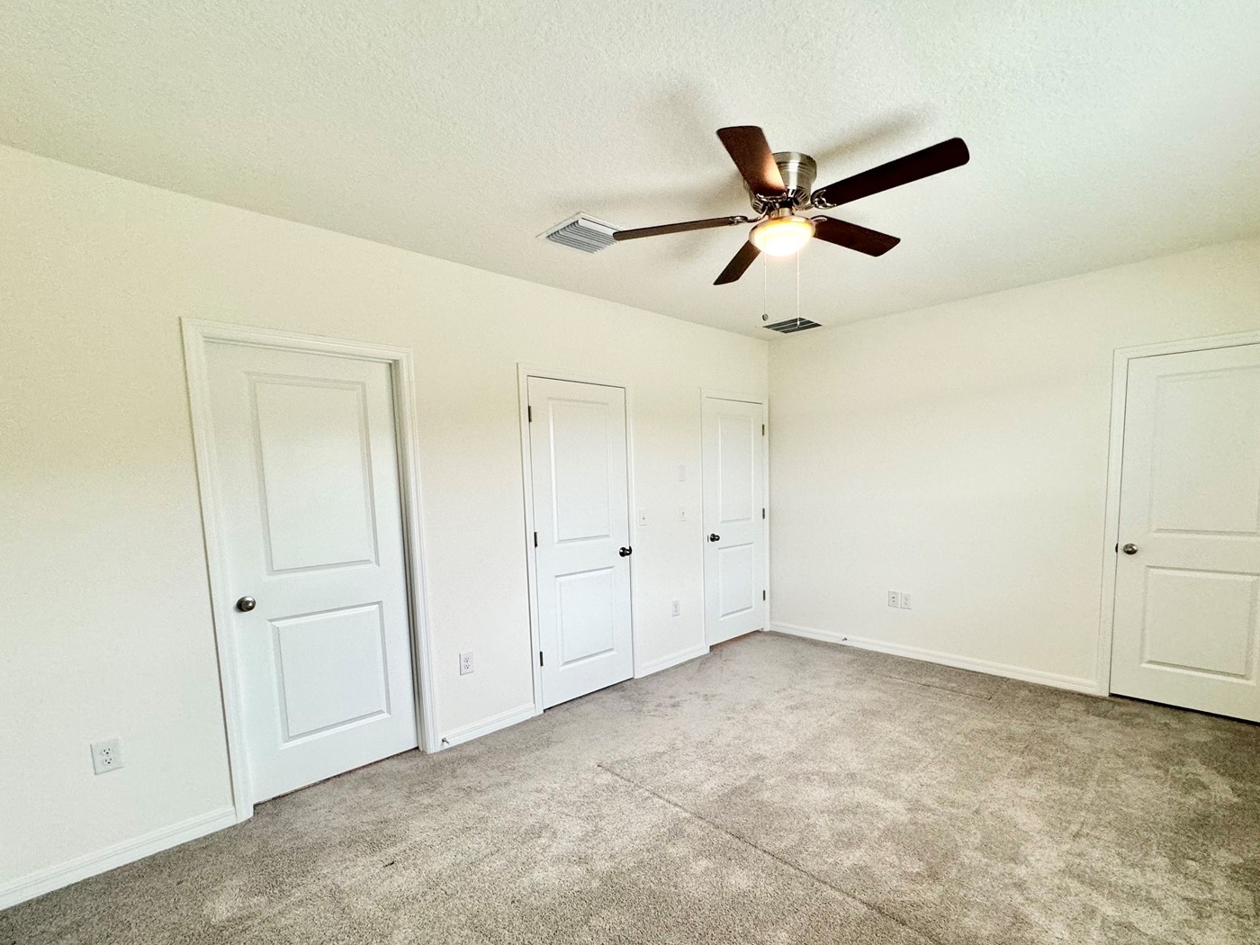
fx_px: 582
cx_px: 673
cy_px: 534
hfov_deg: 94.4
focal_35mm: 16
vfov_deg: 77.7
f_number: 2.2
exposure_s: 1/120
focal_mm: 2.22
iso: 200
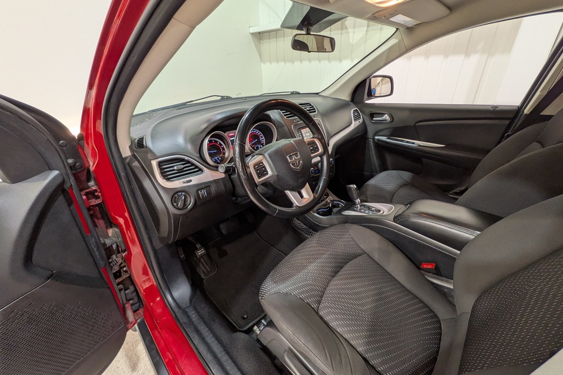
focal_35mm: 15
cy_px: 176
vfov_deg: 77.3
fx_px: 235
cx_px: 287
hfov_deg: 100.4
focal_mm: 1.83
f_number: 2.2
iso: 81
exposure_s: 1/33.3
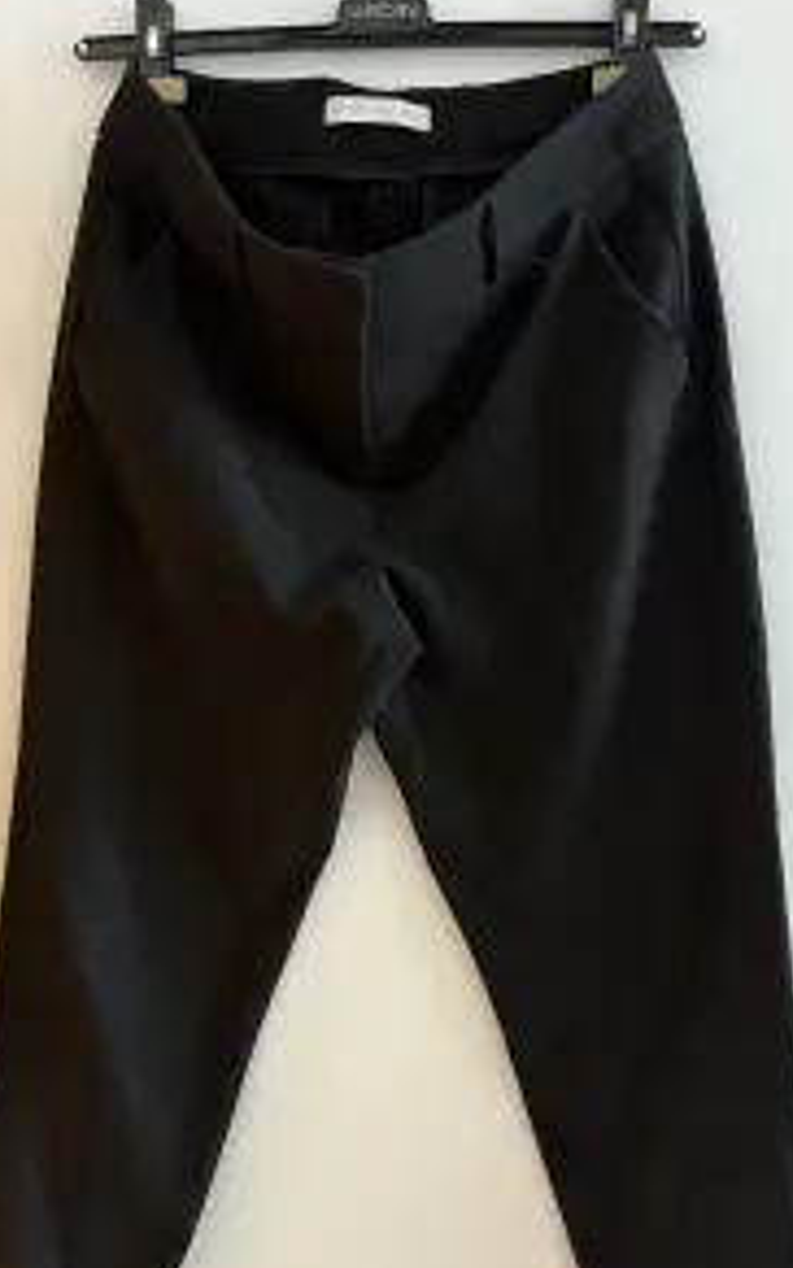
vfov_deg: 54.5
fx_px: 1210
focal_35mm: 35
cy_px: 810
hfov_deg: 36.2
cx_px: 349
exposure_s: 1/60
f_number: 1.78
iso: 500
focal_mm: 6.76
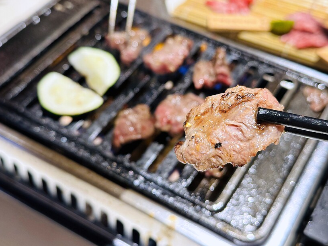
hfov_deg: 38.2
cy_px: 118
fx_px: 474
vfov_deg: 29.1
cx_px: 168
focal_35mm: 50
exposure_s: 1/60
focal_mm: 6.86
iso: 160
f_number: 1.78
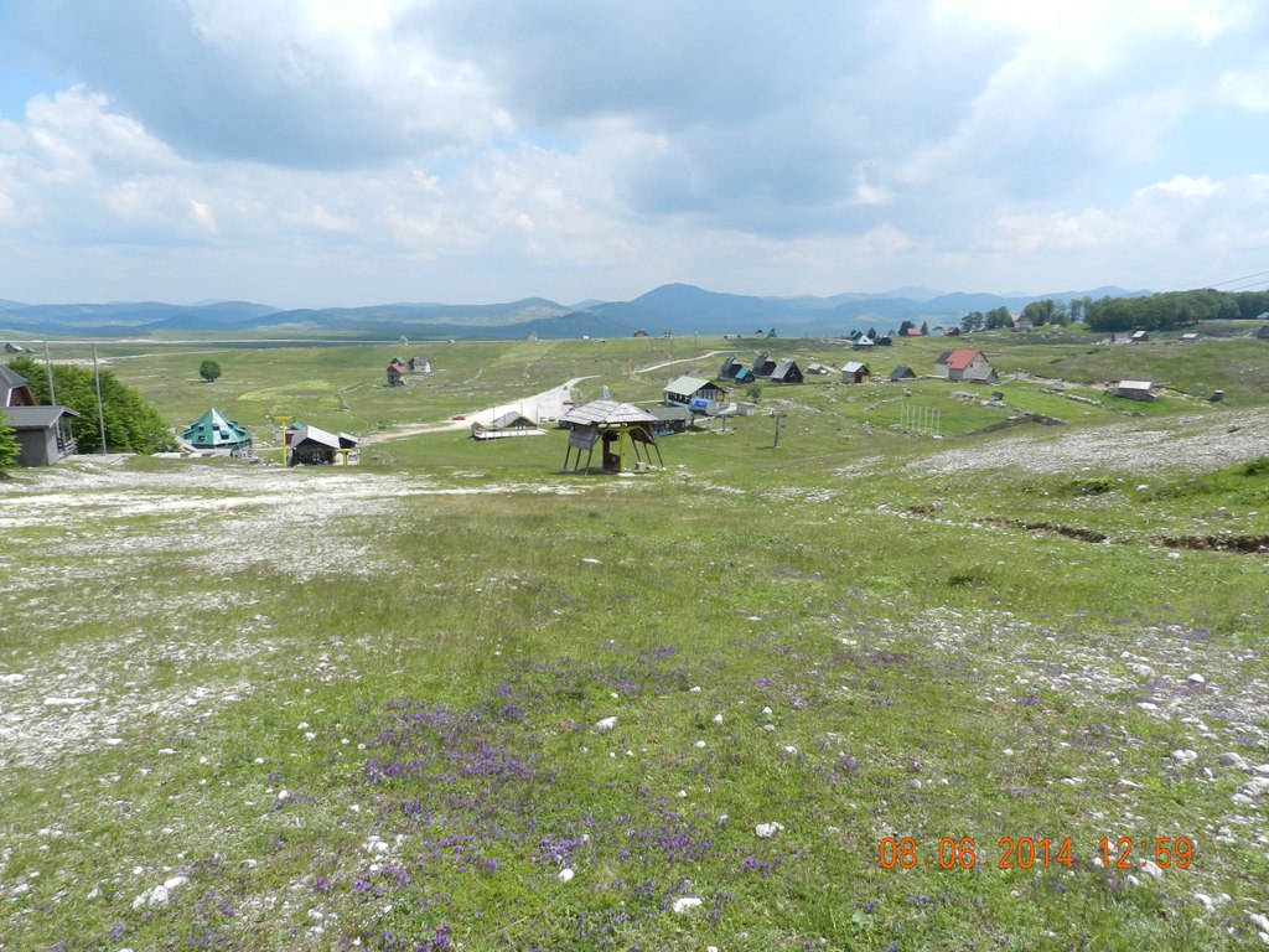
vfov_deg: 58.9
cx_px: 634
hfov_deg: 73.9
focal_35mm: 23
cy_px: 476
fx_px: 843
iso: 160
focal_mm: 4
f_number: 4
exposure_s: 1/1000
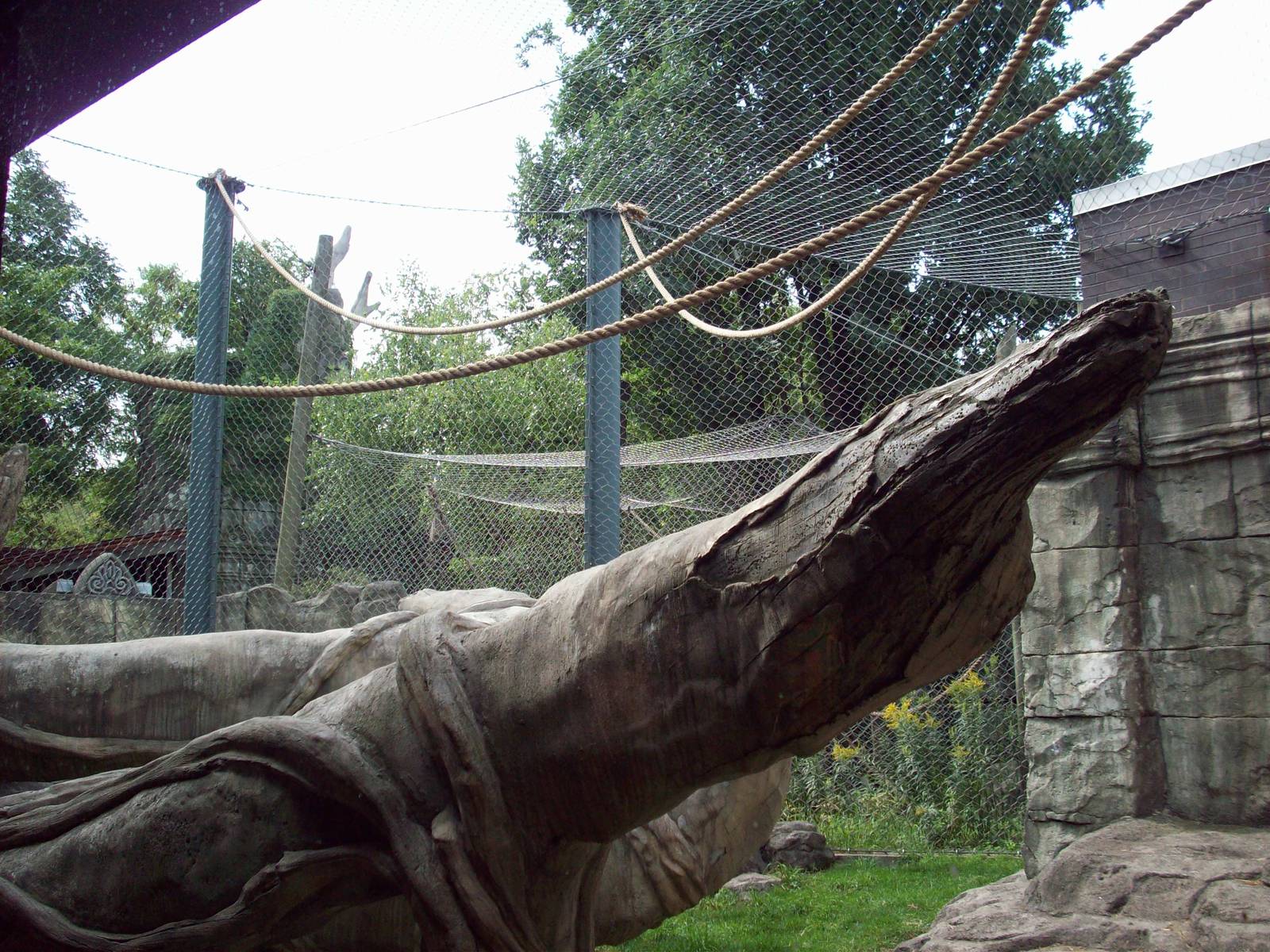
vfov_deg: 38.7
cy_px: 476
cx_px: 635
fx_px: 1357
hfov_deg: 50.1
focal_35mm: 37
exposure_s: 1/276
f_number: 2.8
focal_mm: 6.2
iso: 80
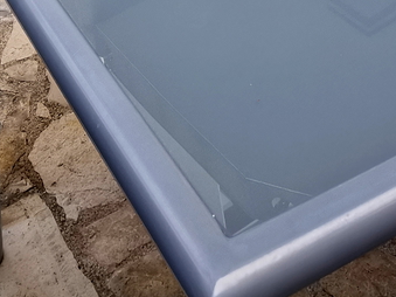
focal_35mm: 68
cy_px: -292
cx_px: 245
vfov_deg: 16.5
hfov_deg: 28.5
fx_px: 778
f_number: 2.2
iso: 50
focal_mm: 2.35
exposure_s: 1/510
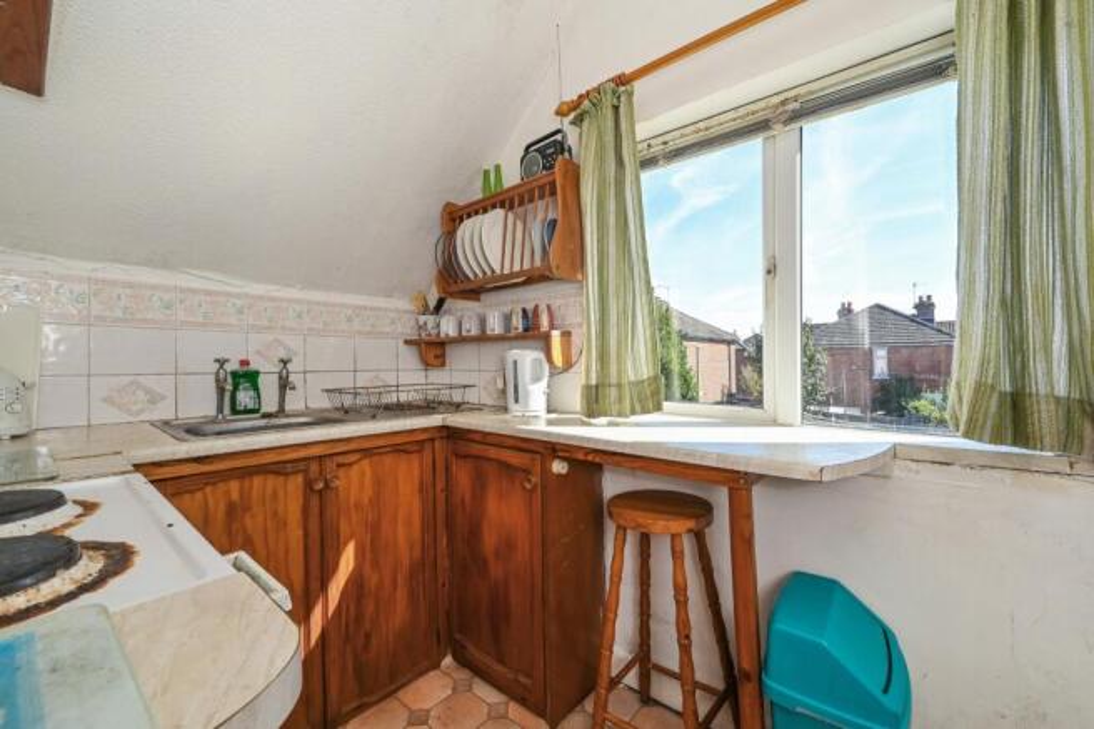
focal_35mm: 14
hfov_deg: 104.3
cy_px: 364
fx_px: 425
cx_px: 547
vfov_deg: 81.2
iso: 400
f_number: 11
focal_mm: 14
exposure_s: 1/200
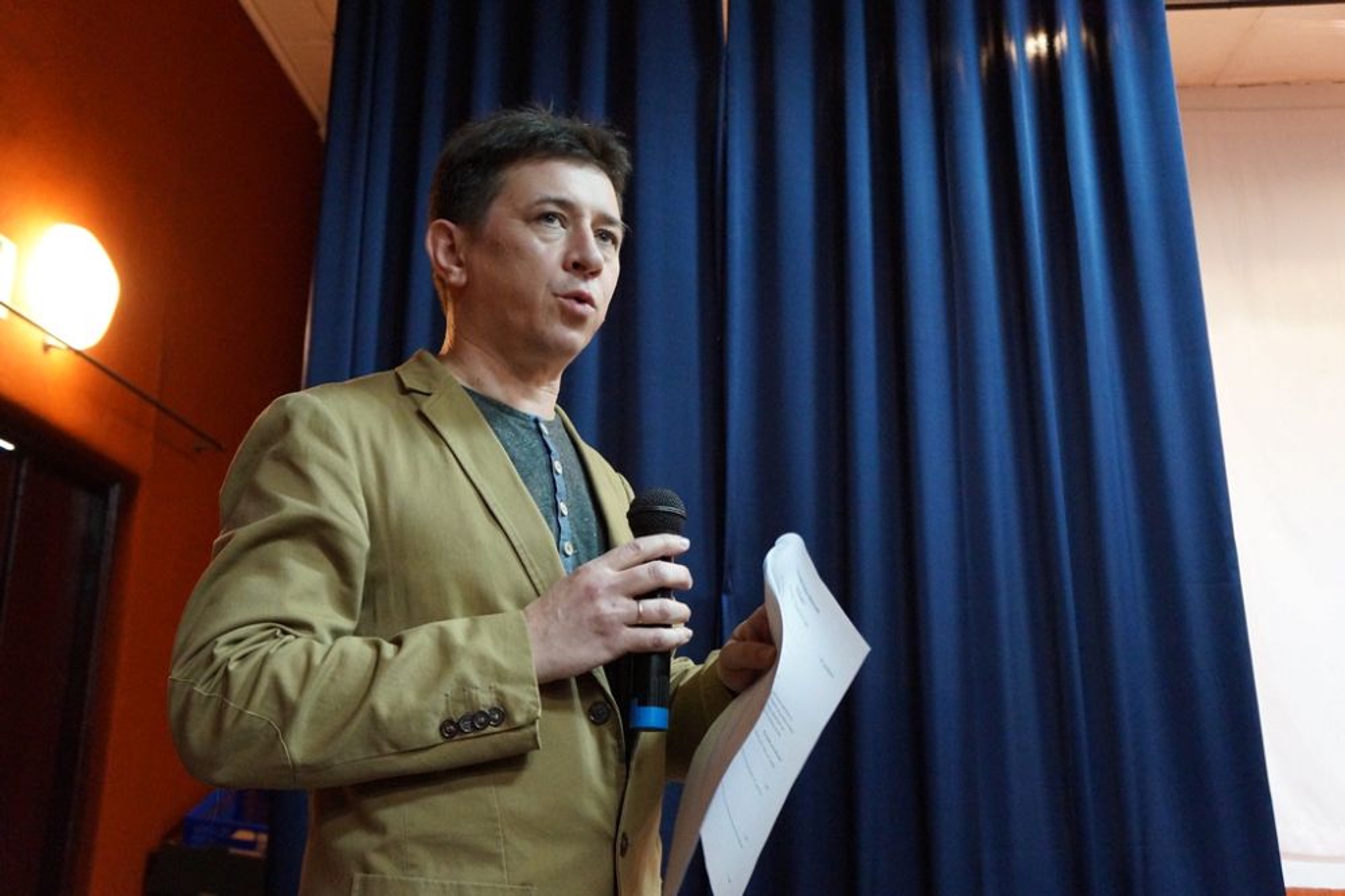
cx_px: 672
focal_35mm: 34
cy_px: 448
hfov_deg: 55.1
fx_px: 1288
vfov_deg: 38.3
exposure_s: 1/25
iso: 3200
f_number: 4
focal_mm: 23
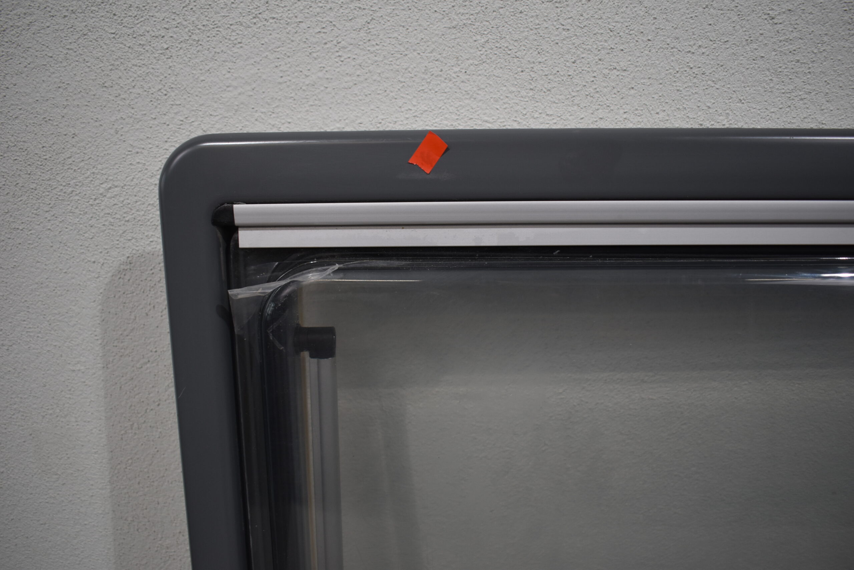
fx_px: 783
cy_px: 285
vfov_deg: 40.0
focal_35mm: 33
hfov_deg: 57.2
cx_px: 427
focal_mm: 22
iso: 450
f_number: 3.8
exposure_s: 1/250
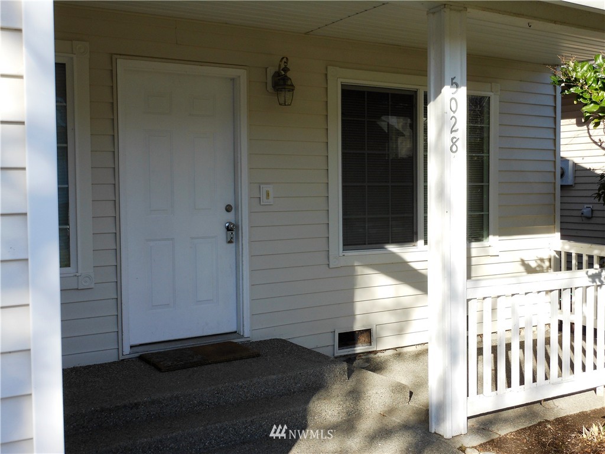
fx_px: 682
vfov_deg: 36.8
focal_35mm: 39
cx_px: 302
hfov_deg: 47.9
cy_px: 227
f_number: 4.3
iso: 80
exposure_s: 1/250
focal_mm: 6.9
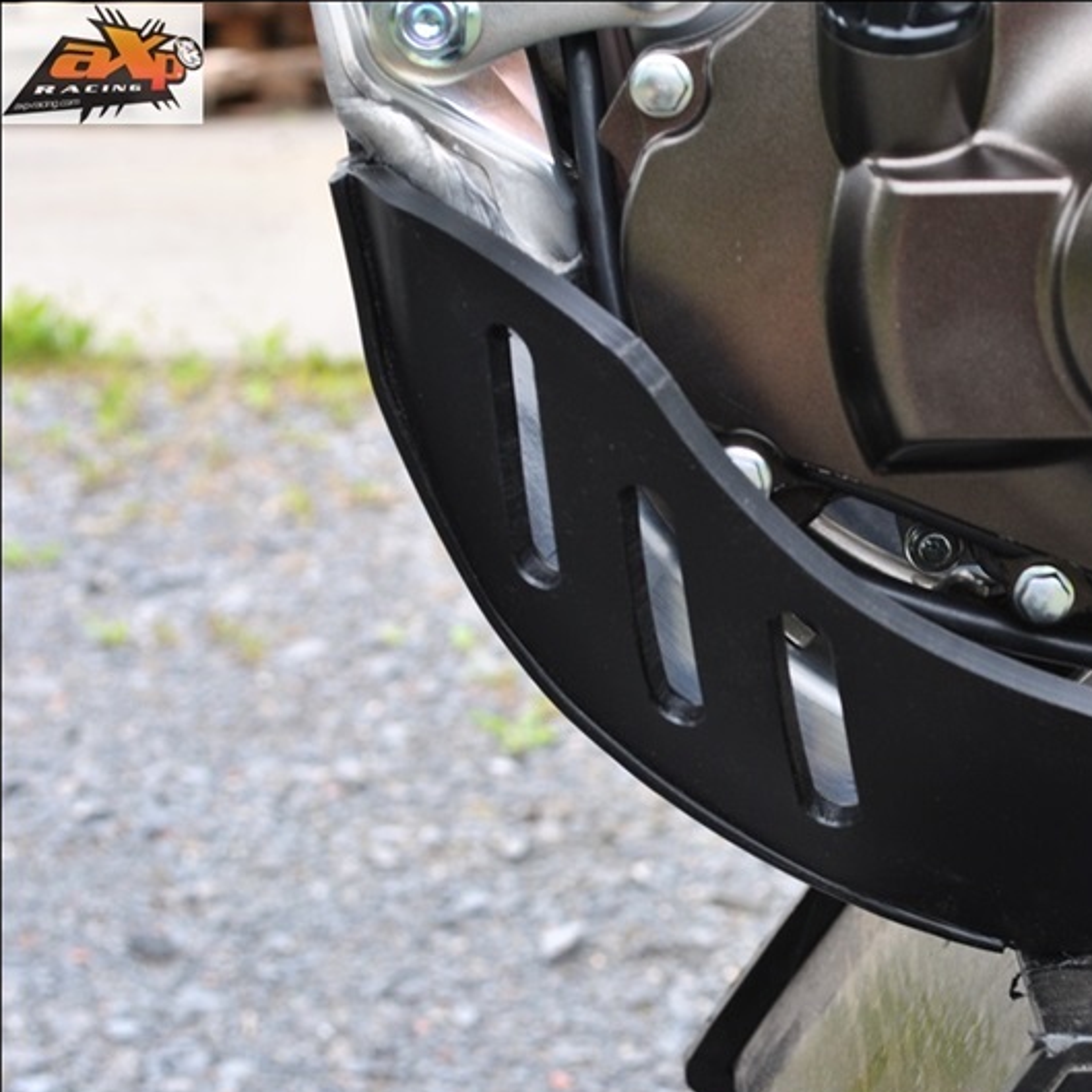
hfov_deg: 20.2
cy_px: 552
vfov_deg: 20.4
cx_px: 824
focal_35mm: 85
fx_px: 3034
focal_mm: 44
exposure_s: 1/80
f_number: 8
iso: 200
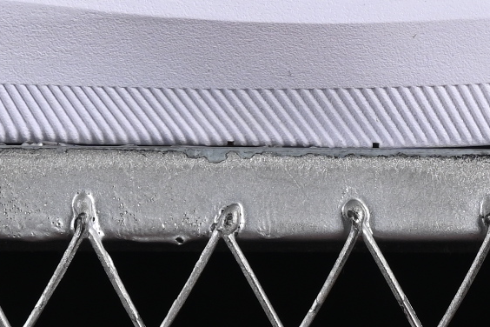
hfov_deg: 5.6
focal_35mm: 370
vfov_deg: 3.7
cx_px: 195
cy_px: -348
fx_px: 5036
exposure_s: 1/80
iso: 160
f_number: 8
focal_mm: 50
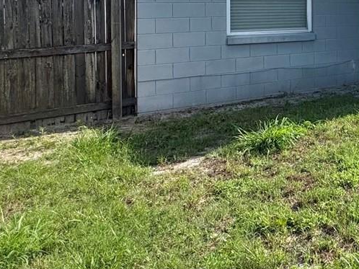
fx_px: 466
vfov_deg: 30.1
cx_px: 434
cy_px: 4
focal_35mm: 45
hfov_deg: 33.8
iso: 40
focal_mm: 2.22
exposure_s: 1/1256
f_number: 2.2
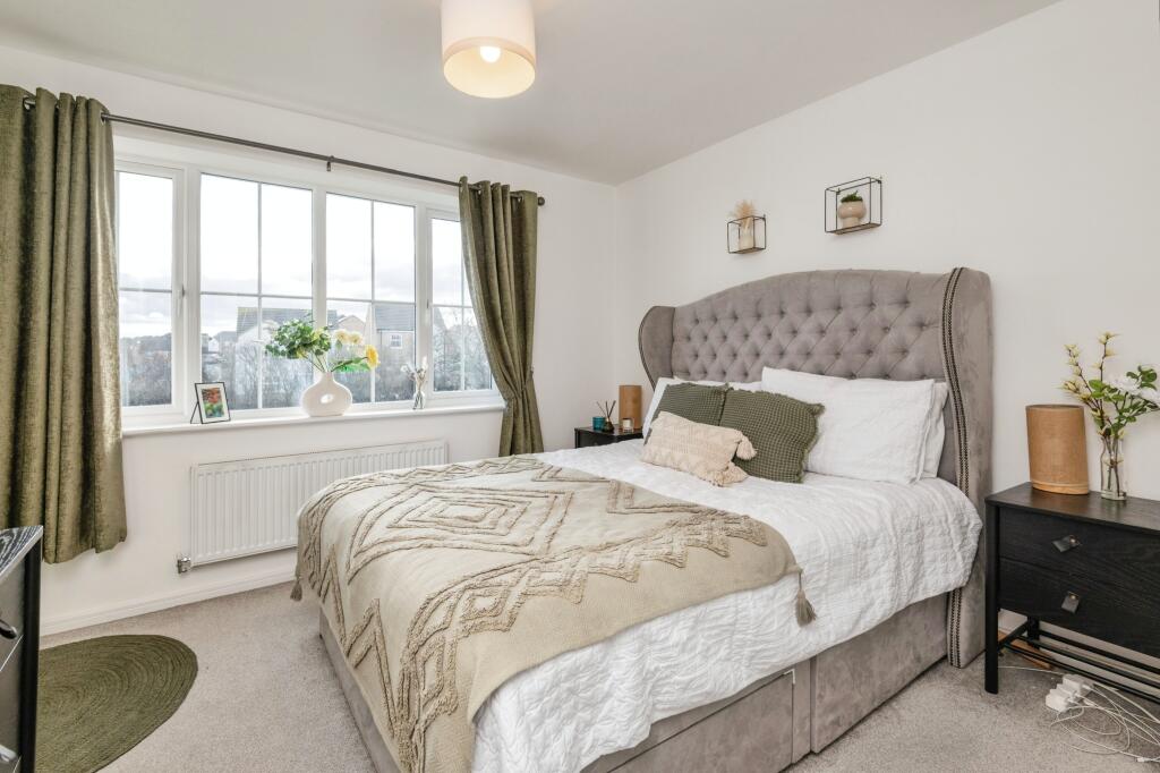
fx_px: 515
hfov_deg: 96.8
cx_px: 580
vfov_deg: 73.7
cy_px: 386
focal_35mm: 16
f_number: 8
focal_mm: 16
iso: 320
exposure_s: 1/60
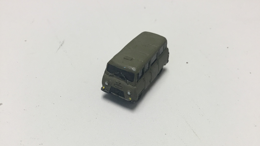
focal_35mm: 34
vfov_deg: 34.4
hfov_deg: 58.0
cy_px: 96
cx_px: 130
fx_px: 234
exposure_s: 1/30
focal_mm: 3.3
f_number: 2.4
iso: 50
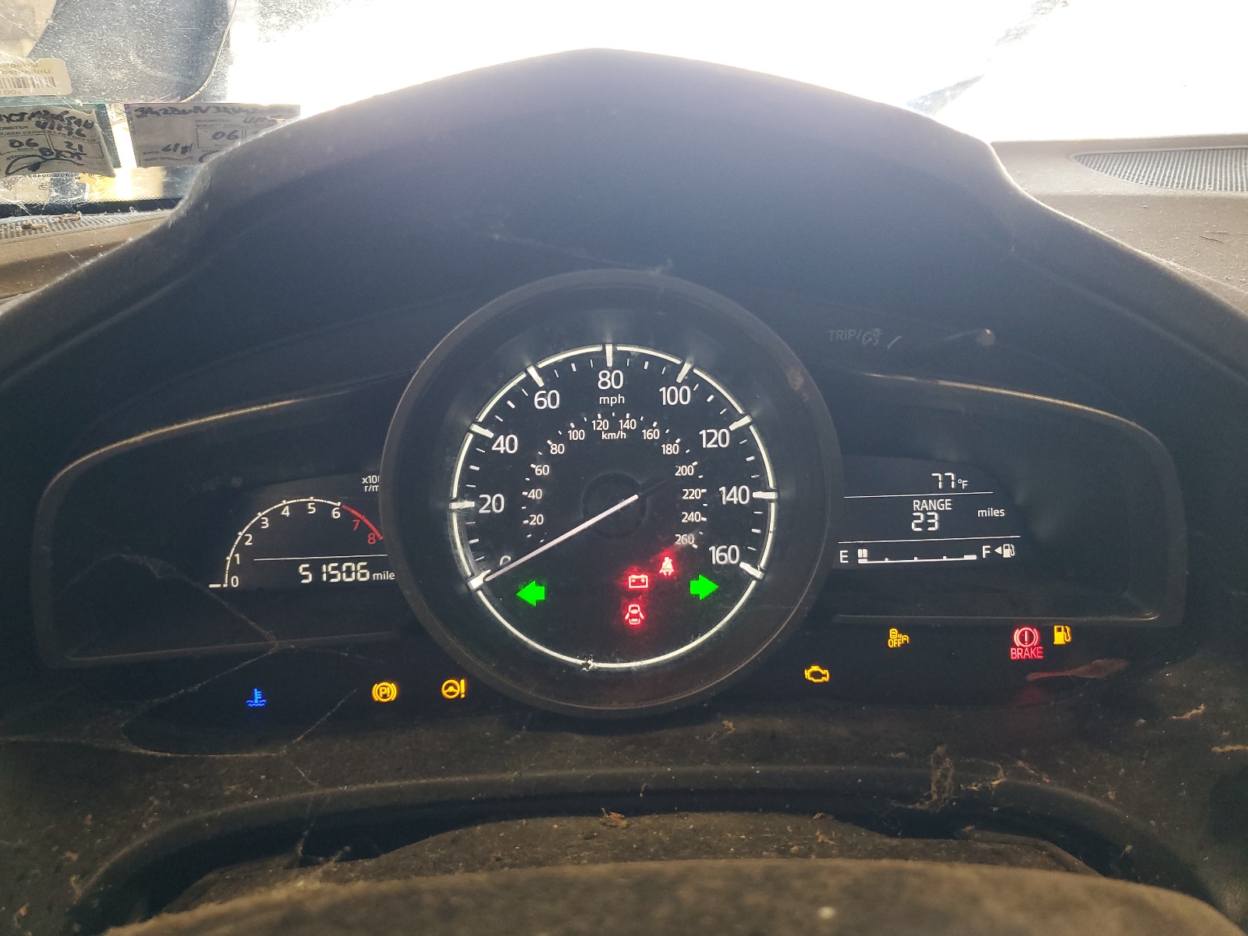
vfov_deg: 53.1
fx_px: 937
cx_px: 624
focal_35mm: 26
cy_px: 468
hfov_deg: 67.3
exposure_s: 1/60.2
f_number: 1.5
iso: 124
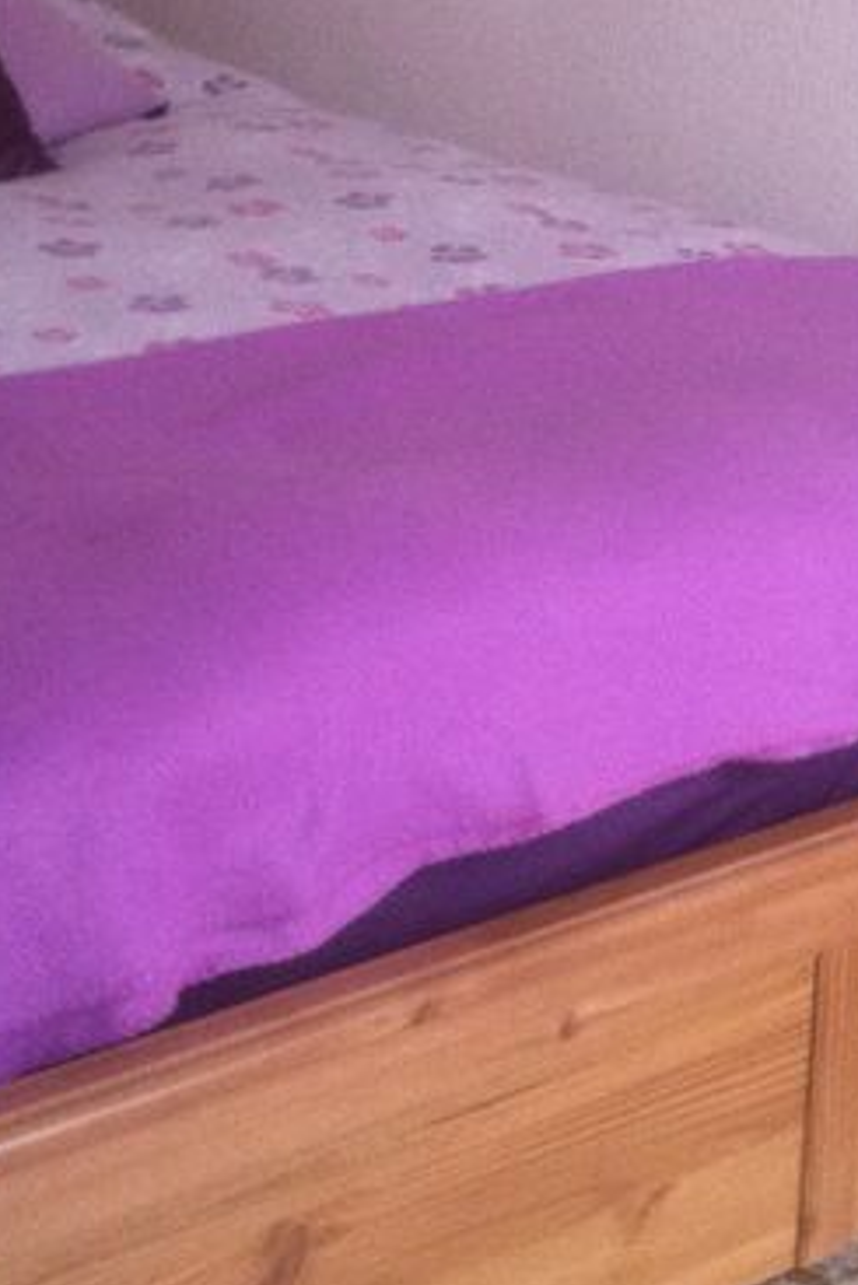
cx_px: 585
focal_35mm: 99
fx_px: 3536
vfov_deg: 20.4
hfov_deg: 13.8
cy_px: 324
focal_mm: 3.85
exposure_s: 1/15
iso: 200
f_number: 2.8
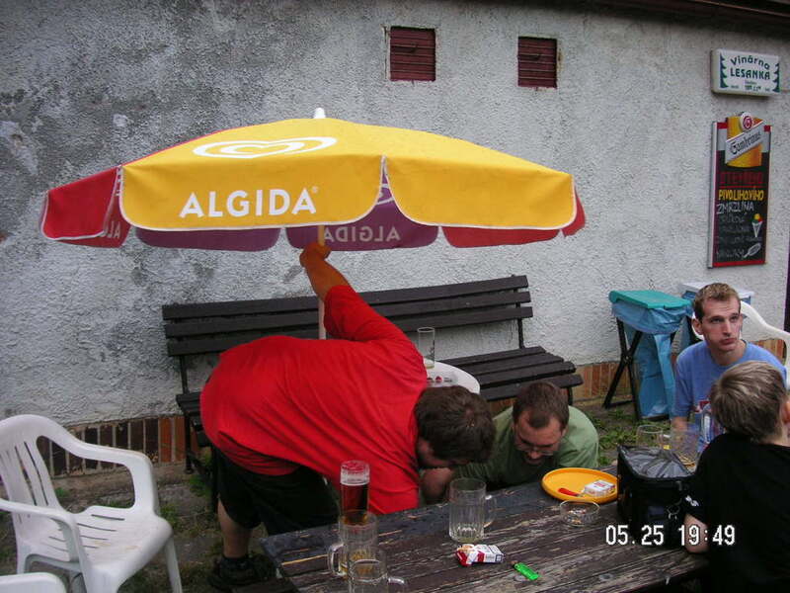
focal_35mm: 37
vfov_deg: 38.7
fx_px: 844
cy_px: 296
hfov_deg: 50.1
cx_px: 395
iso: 80
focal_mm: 6.1
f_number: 2.8
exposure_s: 1/45
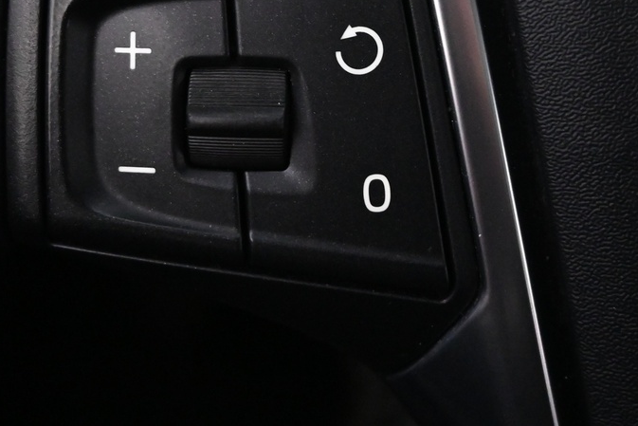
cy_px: -25
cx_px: 286
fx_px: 1375
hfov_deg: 26.1
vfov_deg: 17.1
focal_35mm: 78
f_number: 4
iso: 3600
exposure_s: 1/30
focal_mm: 21.5
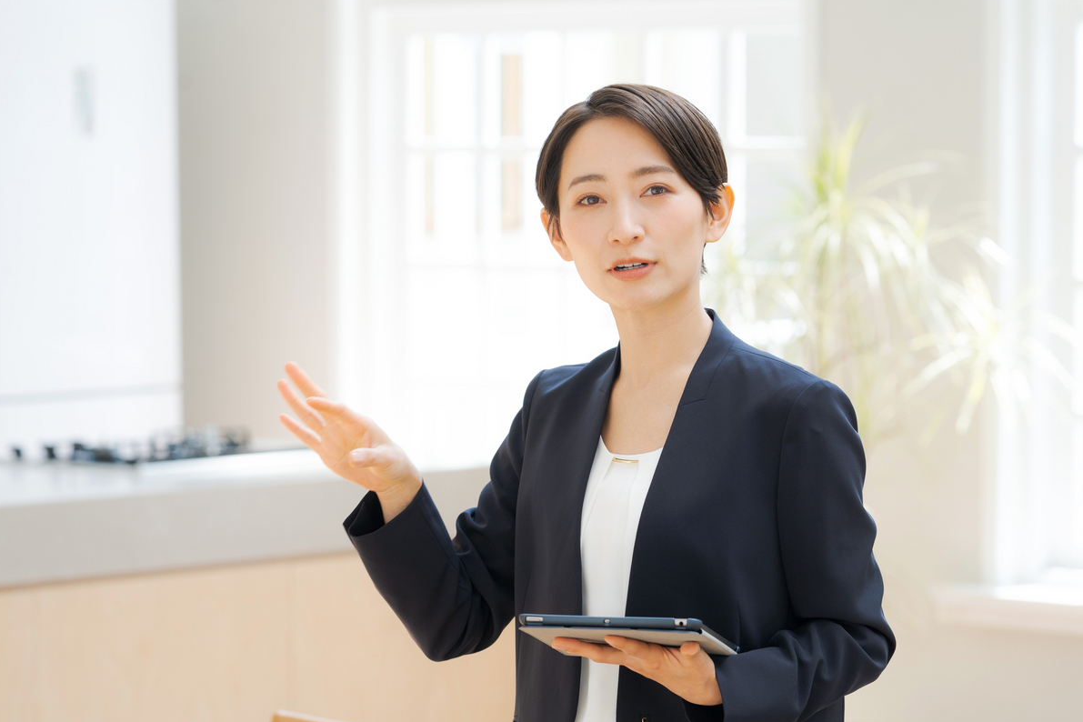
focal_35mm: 136
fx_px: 4091
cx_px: 539
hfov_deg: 15.1
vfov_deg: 10.1
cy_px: 361
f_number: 5
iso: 250
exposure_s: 1/160
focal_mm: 135
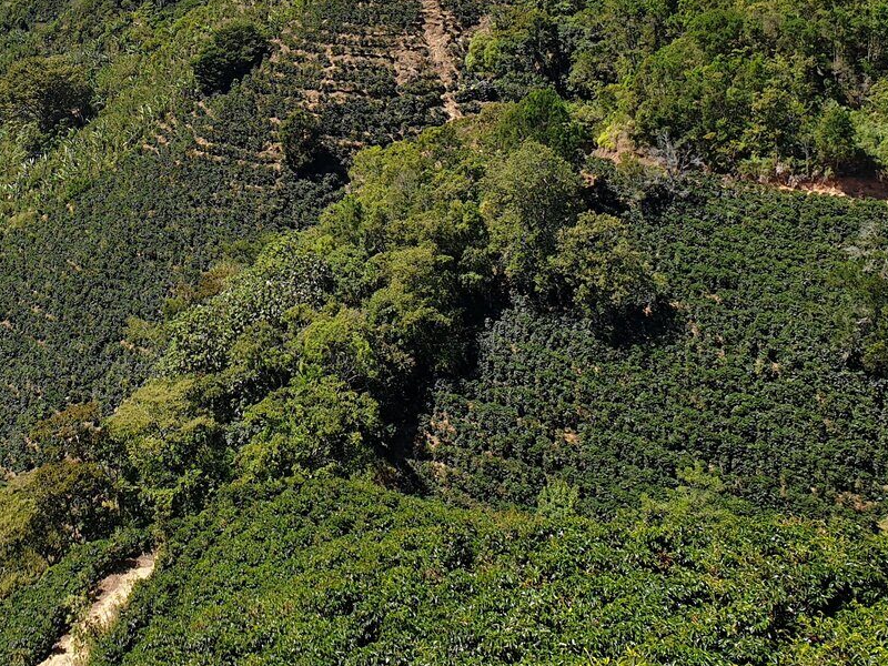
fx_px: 1334
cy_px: 38
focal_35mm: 52
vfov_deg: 26.8
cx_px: 155
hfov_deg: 35.4
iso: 50
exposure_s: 1/1085
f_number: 2.4
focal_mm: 4.3
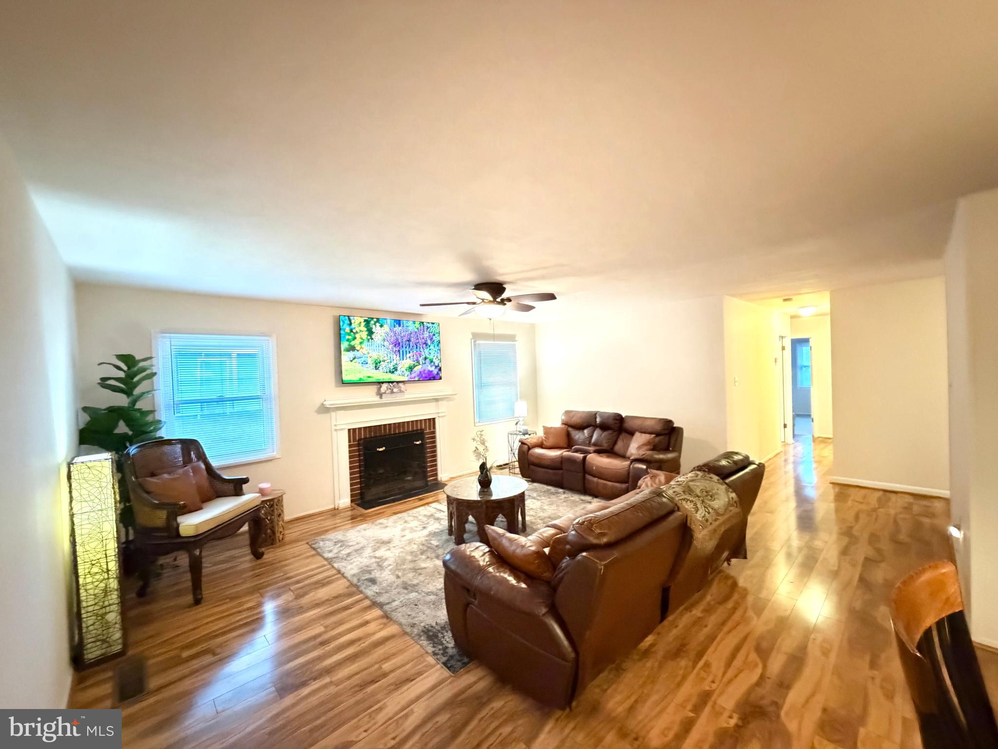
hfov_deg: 102.1
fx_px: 404
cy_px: 374
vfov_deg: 85.7
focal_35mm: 14
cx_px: 499
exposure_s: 1/30
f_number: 2.2
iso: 2000
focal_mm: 2.22
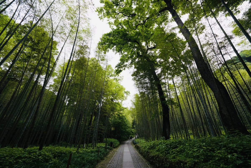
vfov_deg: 81.3
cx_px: 126
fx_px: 98
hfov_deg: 104.2
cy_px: 84
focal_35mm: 14
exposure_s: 1/160
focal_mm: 14
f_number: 4
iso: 800
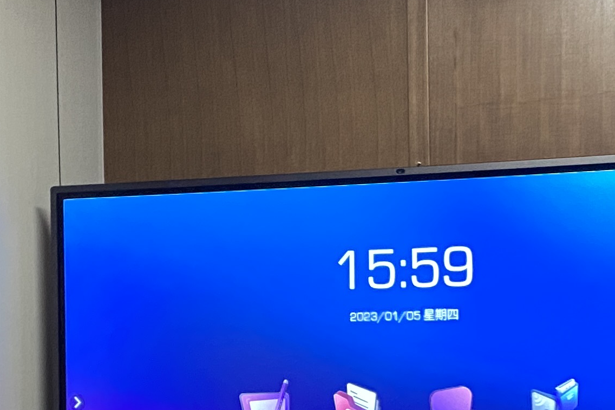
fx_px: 1640
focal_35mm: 96
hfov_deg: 21.2
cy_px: 352
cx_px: 326
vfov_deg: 14.1
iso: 500
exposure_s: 1/60
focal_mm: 4.25
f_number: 1.8
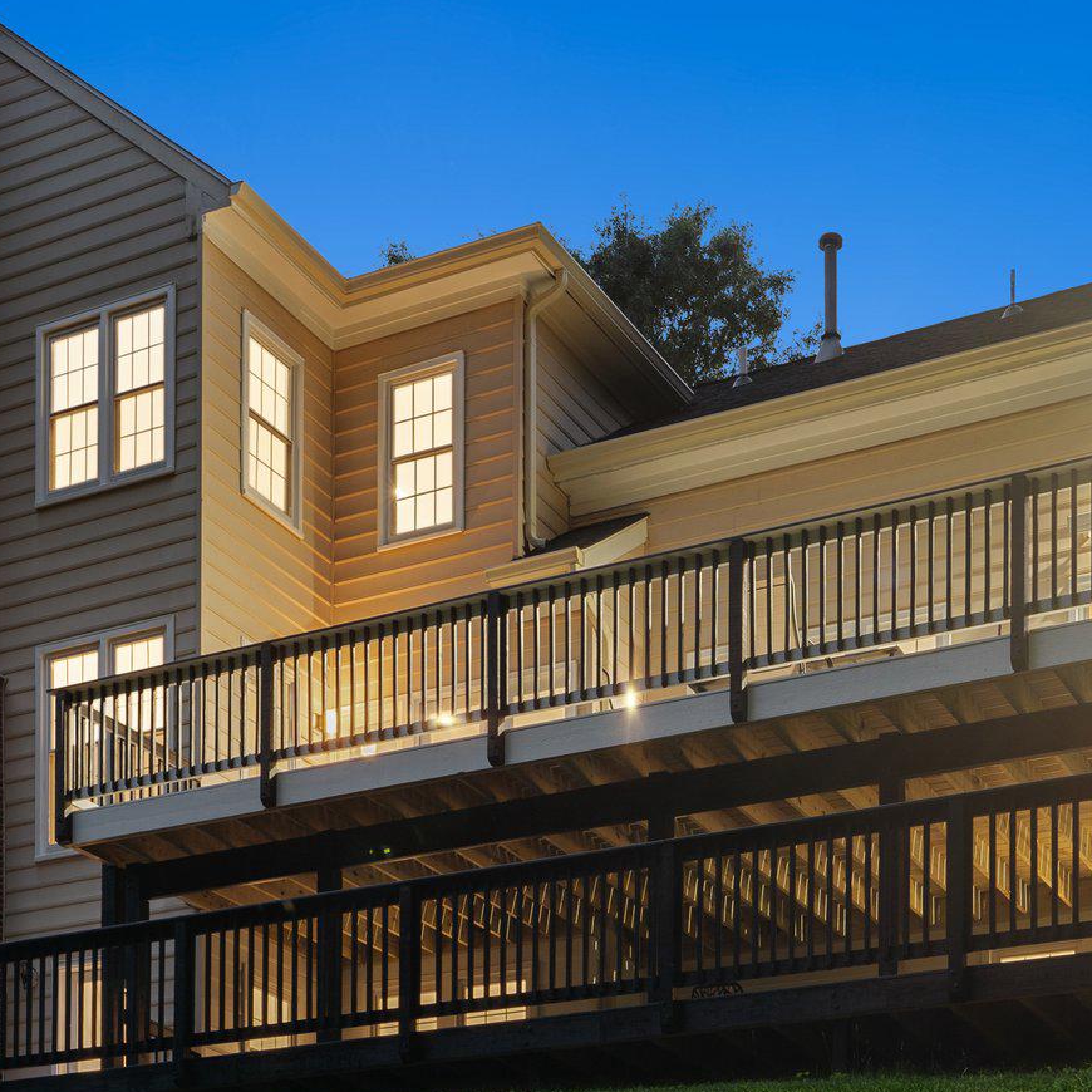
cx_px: 491
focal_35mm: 60
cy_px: 599
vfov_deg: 28.6
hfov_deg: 28.6
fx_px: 2141
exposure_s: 3.2
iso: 200
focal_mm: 30
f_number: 8
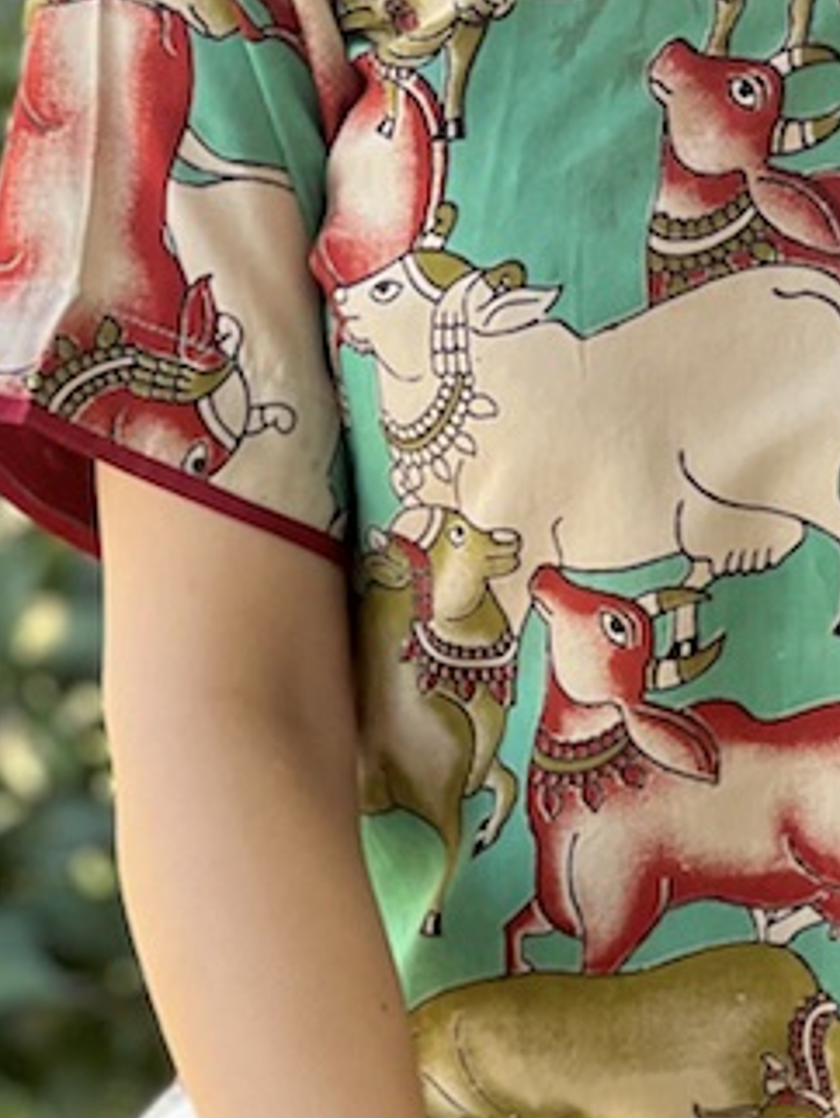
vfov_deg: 8.3
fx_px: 7690
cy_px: 278
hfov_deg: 6.2
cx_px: 679
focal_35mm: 238
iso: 100
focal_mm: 9
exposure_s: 1/121
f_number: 2.8
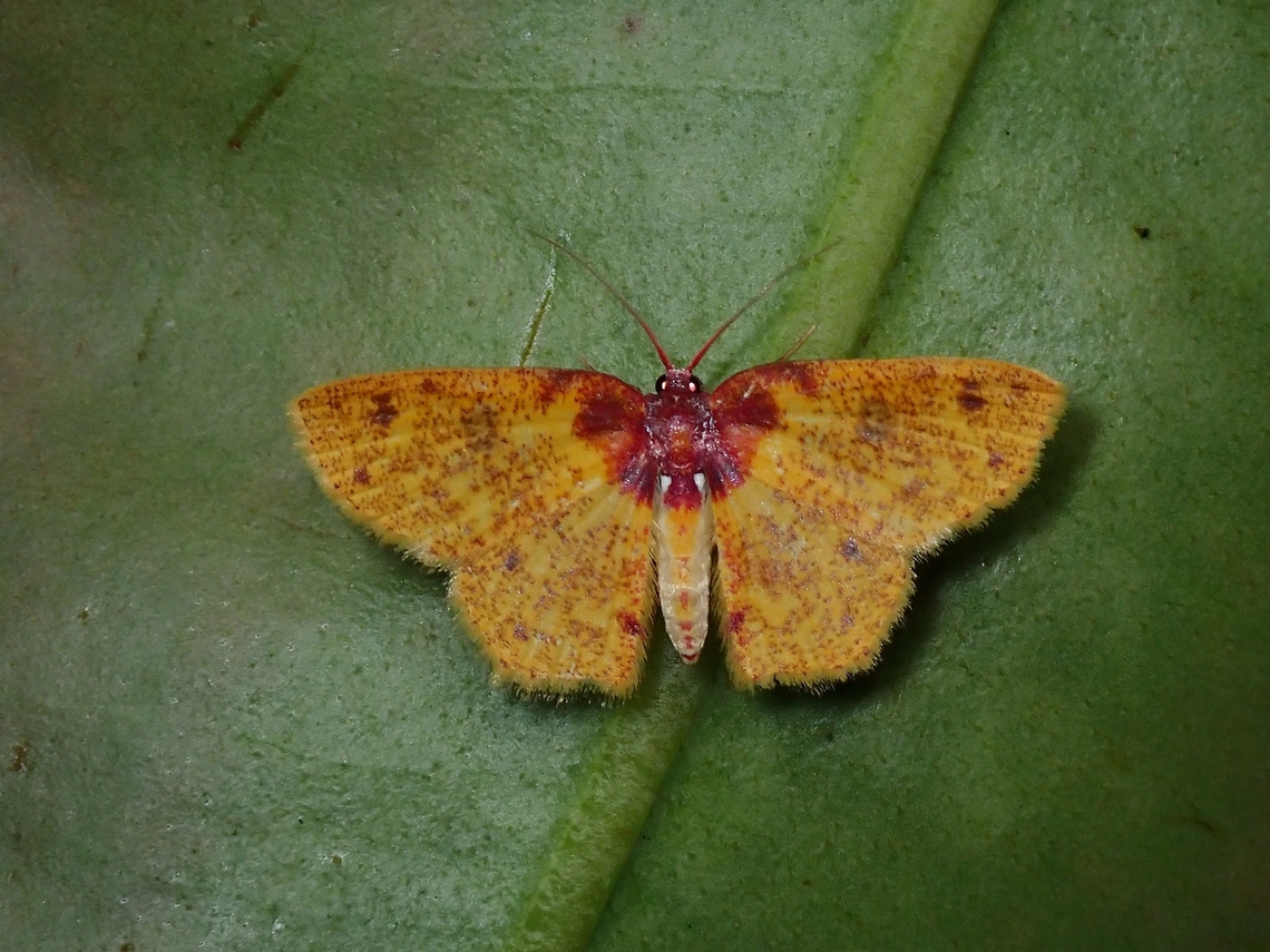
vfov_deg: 14.8
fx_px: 3669
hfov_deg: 19.6
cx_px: 635
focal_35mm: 100
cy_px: 476
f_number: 6.3
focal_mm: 18
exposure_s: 1/200
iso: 200
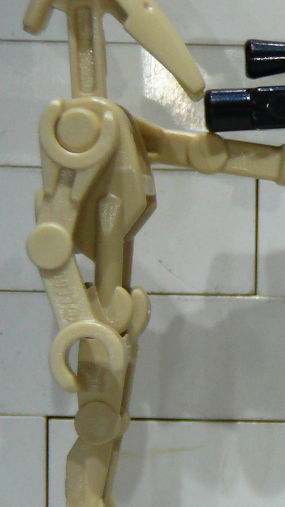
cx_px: 516
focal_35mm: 234
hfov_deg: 5.1
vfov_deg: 9.2
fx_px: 3143
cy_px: 299
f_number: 3.9
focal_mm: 14.1
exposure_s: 1/20
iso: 200
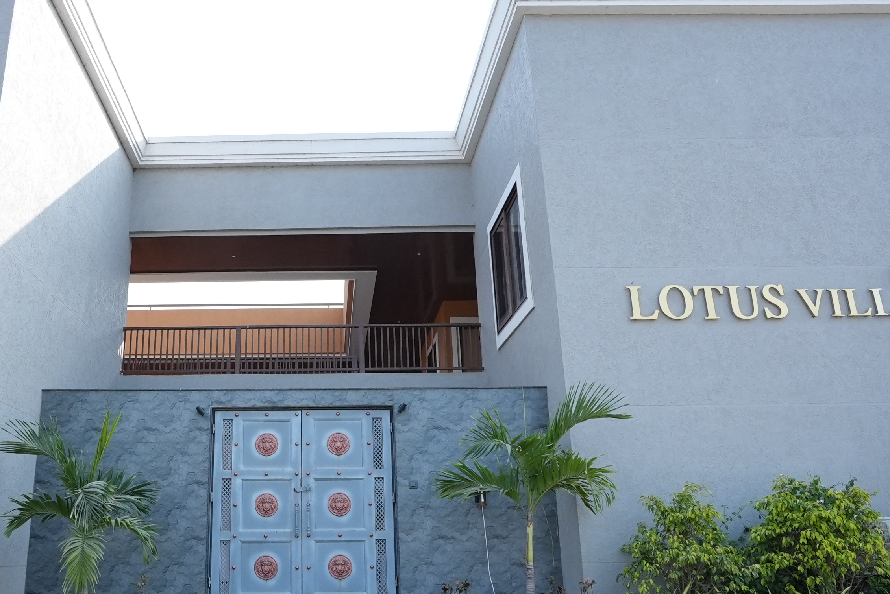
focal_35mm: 30
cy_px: 319
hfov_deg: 60.6
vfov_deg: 43.6
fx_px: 742
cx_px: 306
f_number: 4
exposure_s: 1/8000
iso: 2500
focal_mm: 16
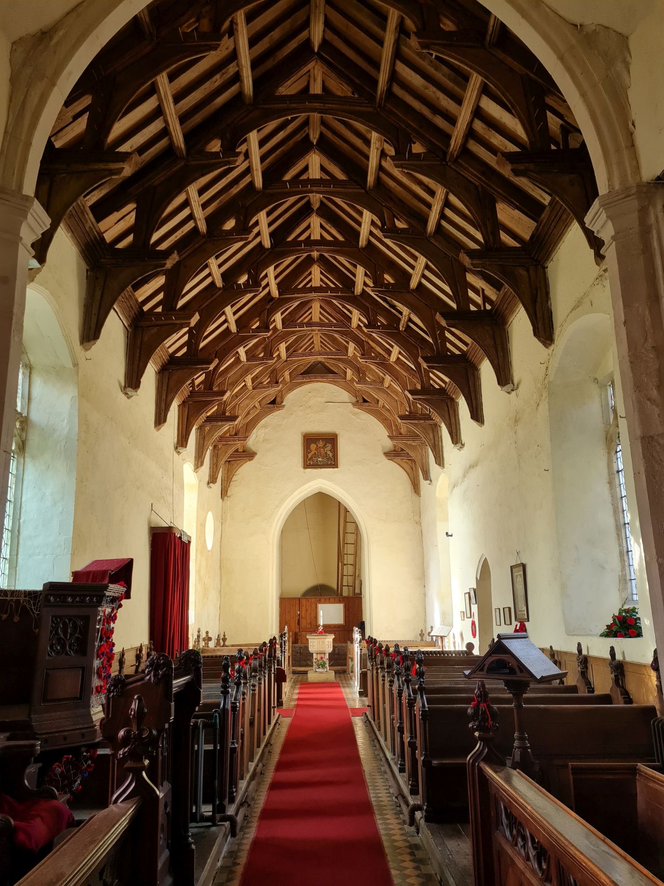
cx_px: 332
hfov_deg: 53.1
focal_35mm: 26
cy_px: 443
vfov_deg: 67.3
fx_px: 665
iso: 160
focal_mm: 5.4
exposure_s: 1/50
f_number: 1.8
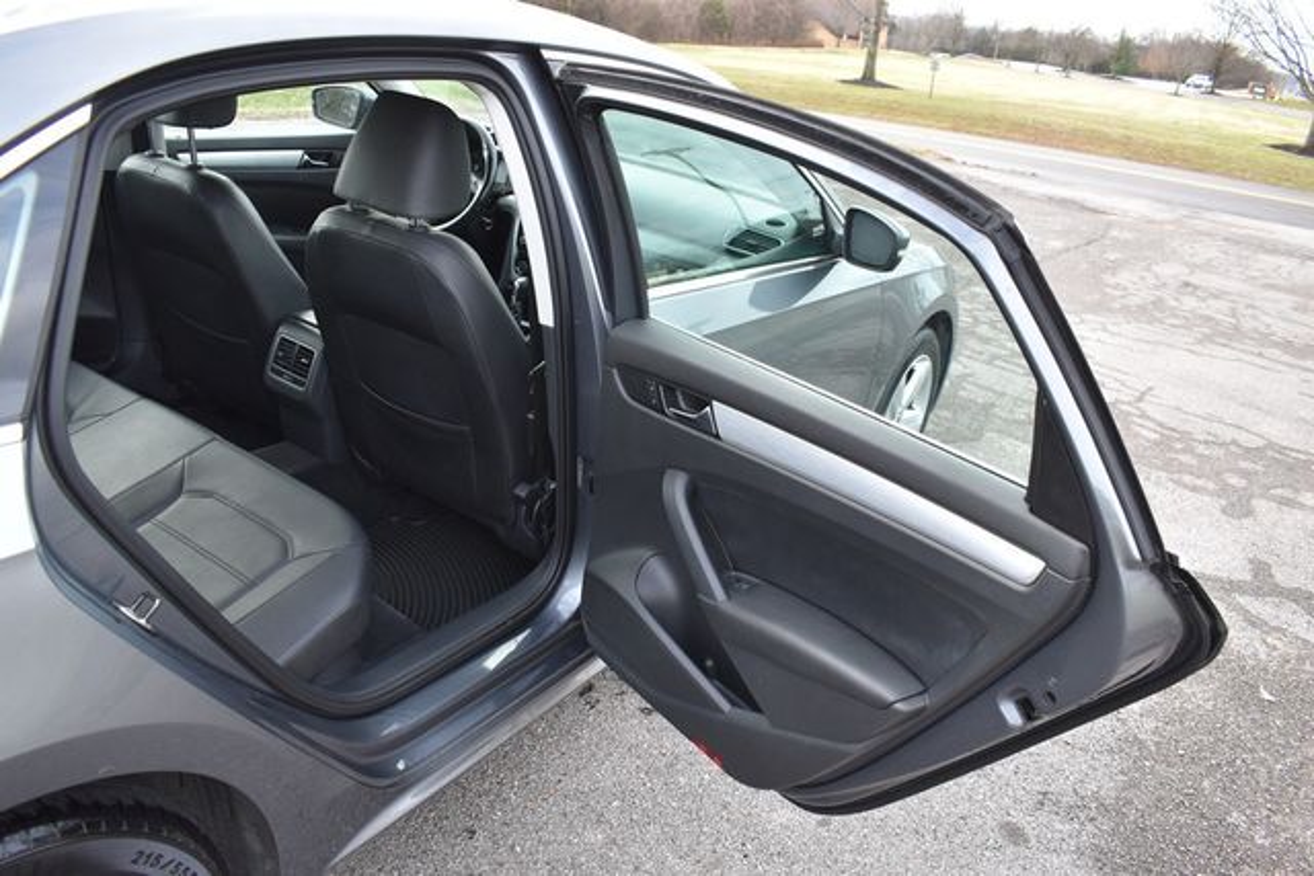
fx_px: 986
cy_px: 438
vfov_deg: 48.0
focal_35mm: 27
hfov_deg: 67.4
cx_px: 657
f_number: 5
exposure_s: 1/250
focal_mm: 18
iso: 400
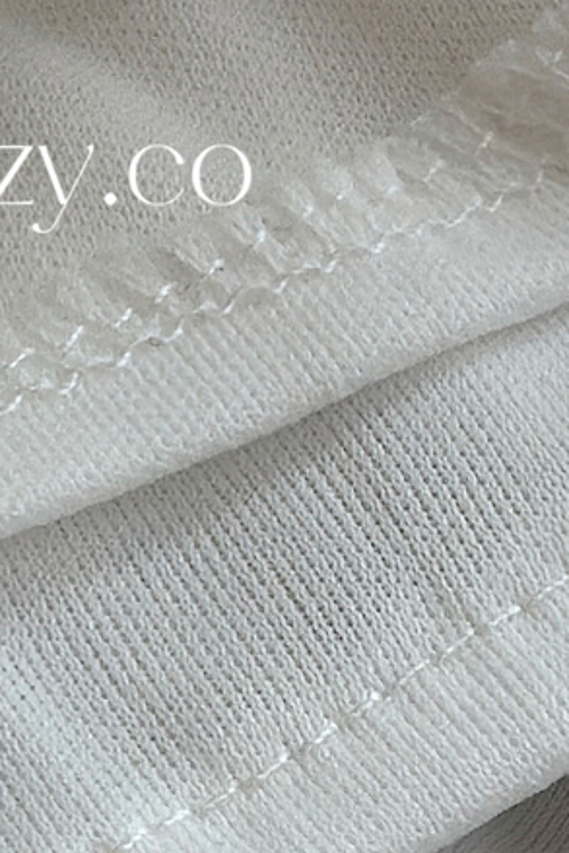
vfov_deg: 7.4
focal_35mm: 273
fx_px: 6467
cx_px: 340
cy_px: -354
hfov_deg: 5.0
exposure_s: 1/218
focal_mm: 6.86
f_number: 1.78
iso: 80
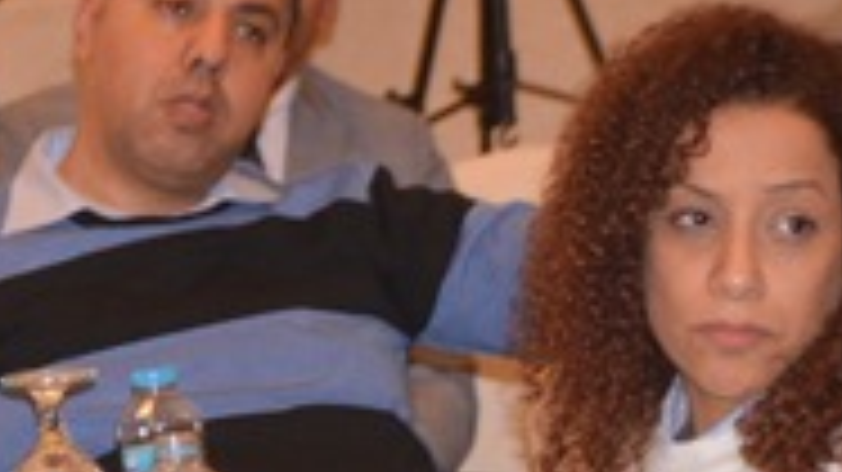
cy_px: 265
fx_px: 8079
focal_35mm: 362
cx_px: -135
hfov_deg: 5.9
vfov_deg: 3.4
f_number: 4
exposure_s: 1/60
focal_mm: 60
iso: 800
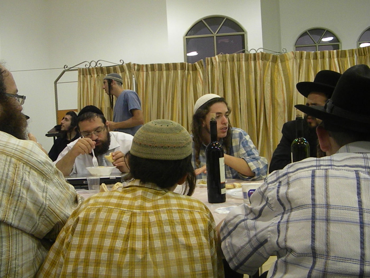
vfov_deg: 39.7
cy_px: 139
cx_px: 185
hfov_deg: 51.4
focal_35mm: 36
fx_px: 385
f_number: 3.7
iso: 720
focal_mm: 6.4
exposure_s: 1/133
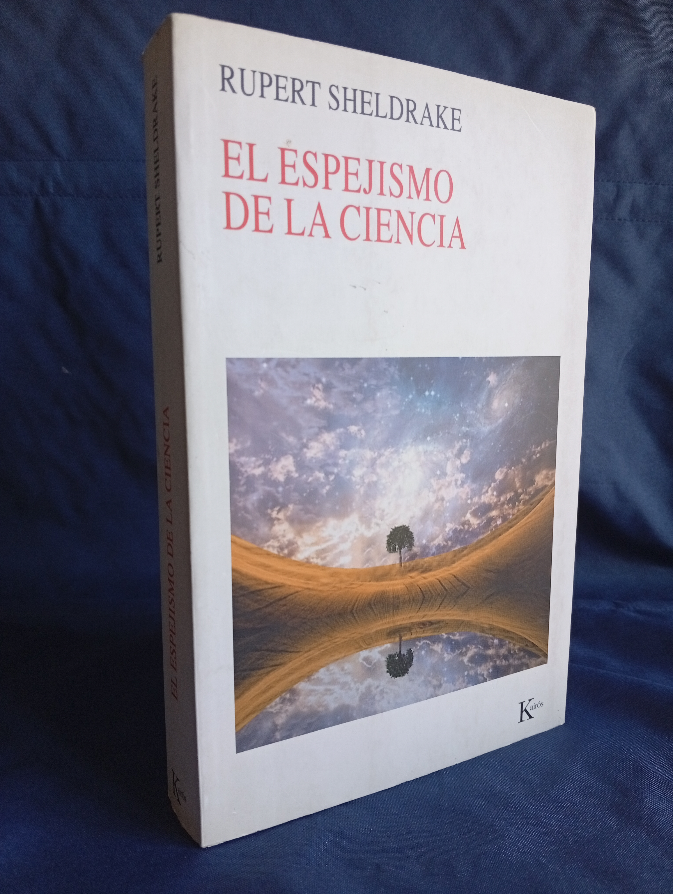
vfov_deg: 65.2
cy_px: 447
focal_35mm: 27
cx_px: 336
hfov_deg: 51.5
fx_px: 698
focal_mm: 3.98
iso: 200
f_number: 1.8
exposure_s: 1/50
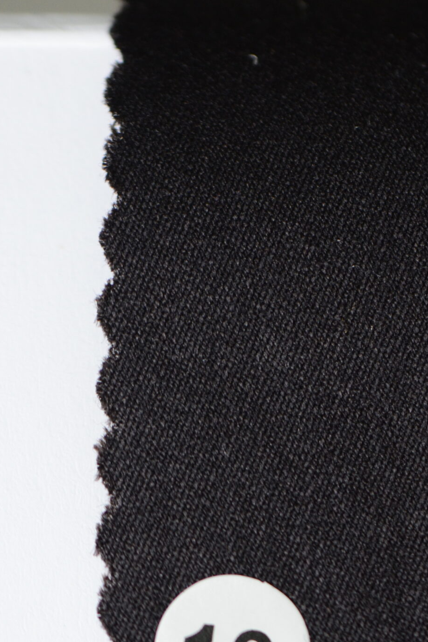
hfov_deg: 5.4
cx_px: 527
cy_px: 385
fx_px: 4476
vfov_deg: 8.2
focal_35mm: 251
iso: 800
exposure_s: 1/125
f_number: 3.8
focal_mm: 90
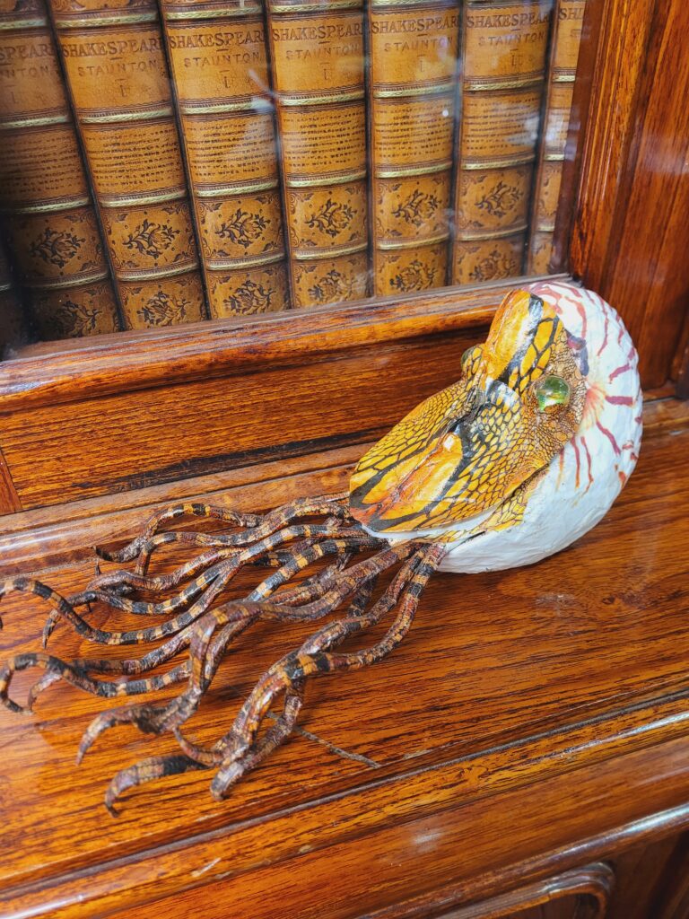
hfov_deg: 53.1
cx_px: 344
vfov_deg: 67.3
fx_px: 690
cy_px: 460
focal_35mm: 26
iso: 400
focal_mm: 5.4
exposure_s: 1/50
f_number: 1.8
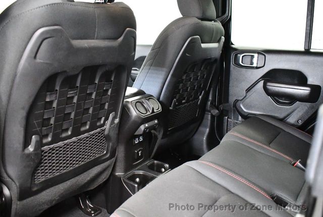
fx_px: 324
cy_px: 108
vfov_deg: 37.0
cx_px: 162
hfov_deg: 53.1
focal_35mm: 36
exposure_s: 1/60
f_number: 3.5
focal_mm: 18
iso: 8000
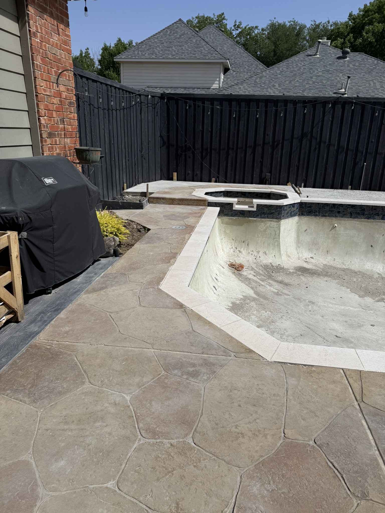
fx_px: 356
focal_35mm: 24
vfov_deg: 71.6
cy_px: 256
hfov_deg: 56.8
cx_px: 192
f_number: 1.78
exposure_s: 1/10309
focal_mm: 6.76
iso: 80
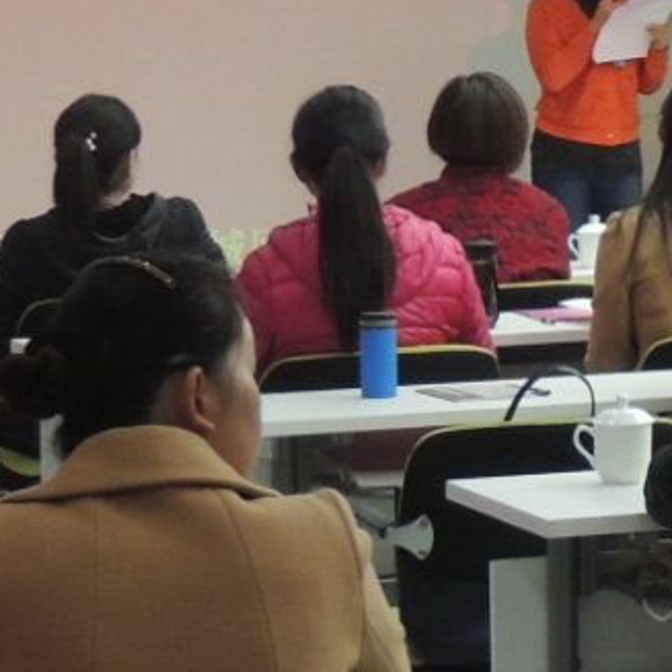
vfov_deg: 9.3
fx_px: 4085
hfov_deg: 9.1
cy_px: 14
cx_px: 1108
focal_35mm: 186
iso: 400
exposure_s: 1/50
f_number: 3.4
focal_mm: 7.6
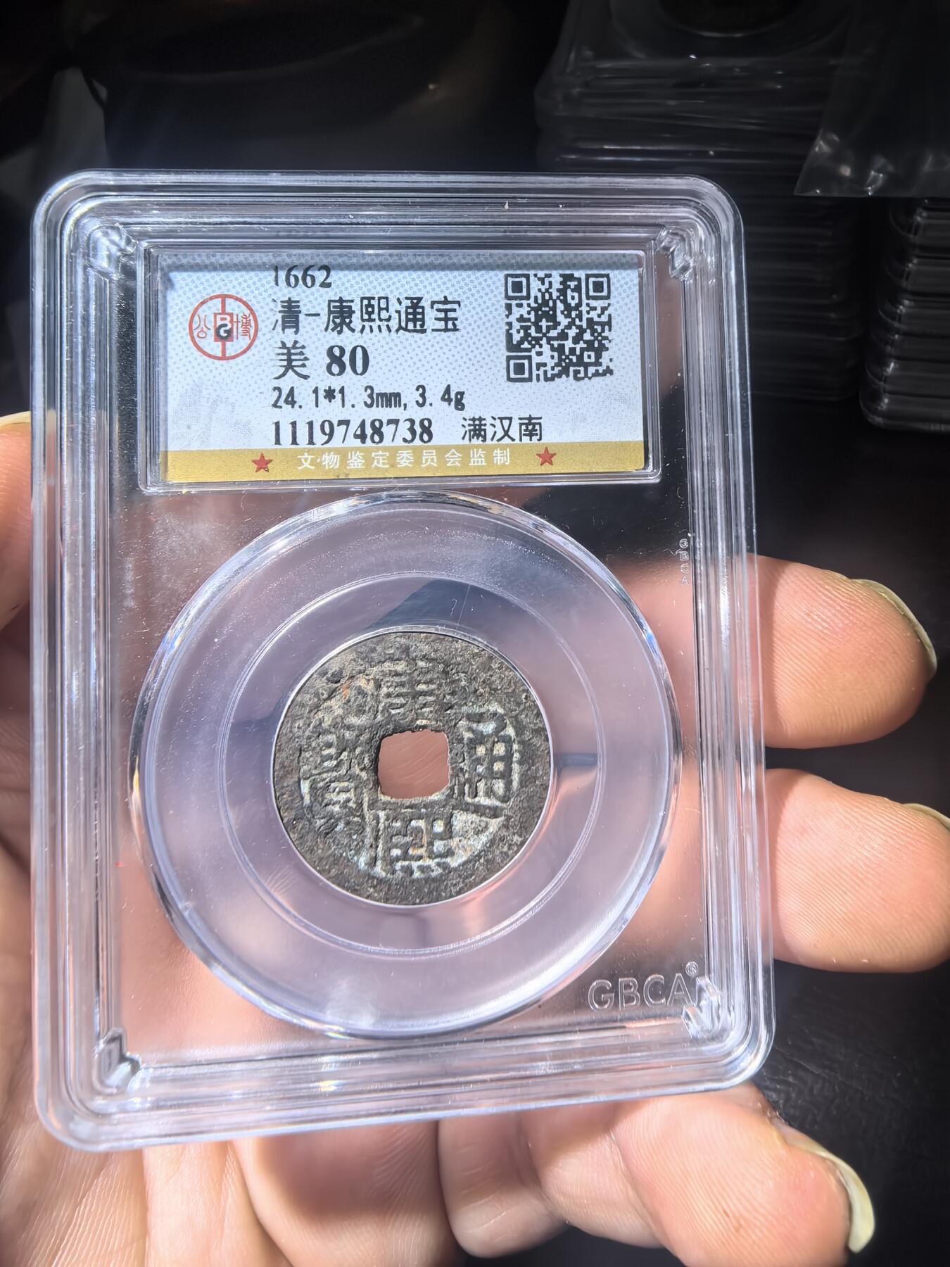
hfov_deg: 51.4
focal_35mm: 27
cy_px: 634
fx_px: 988
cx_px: 475
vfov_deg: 65.3
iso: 50
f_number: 2.2
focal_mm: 1.95
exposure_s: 1/100
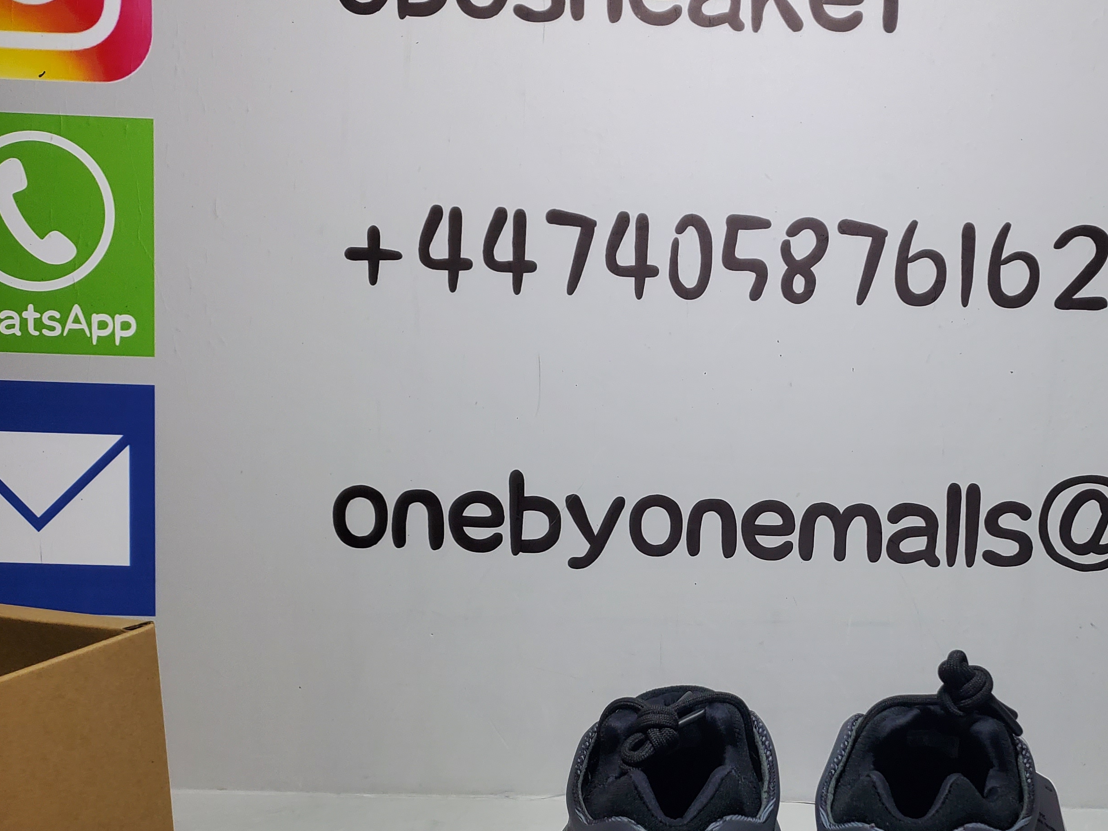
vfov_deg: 33.2
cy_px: 569
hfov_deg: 42.8
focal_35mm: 43
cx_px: 795
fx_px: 1376
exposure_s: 1/623
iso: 50
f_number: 1.5
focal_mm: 4.3
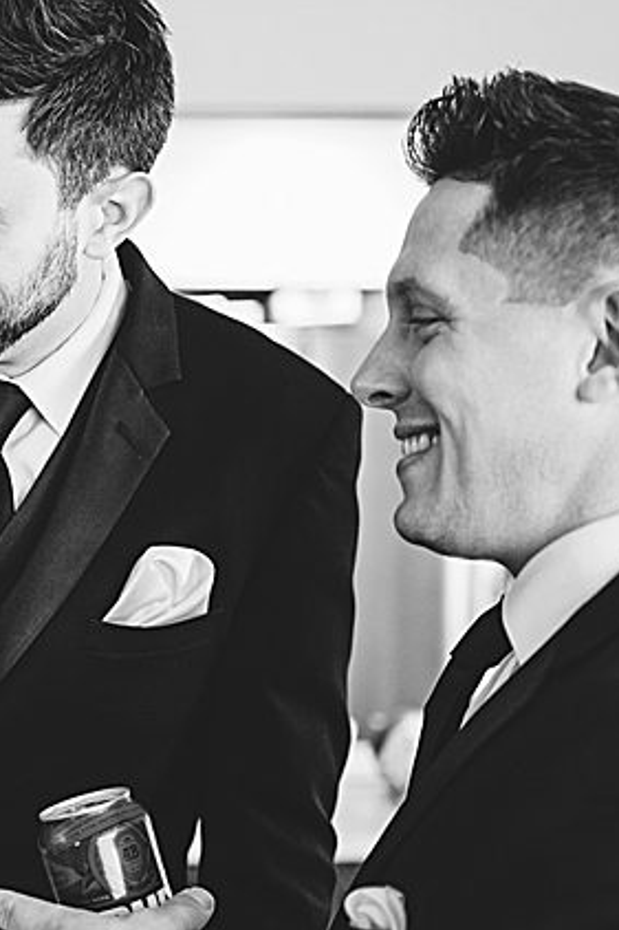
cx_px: -148
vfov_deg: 26.0
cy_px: 477
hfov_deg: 16.7
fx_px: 2013
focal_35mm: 78
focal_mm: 35
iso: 500
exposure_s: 1/200
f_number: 1.8
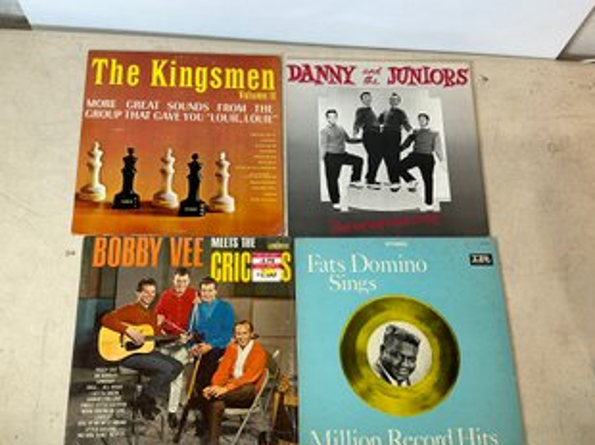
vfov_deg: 45.3
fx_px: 532
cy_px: 245
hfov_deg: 58.4
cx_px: 298
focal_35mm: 31
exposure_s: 1/60
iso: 64
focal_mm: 3
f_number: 1.8
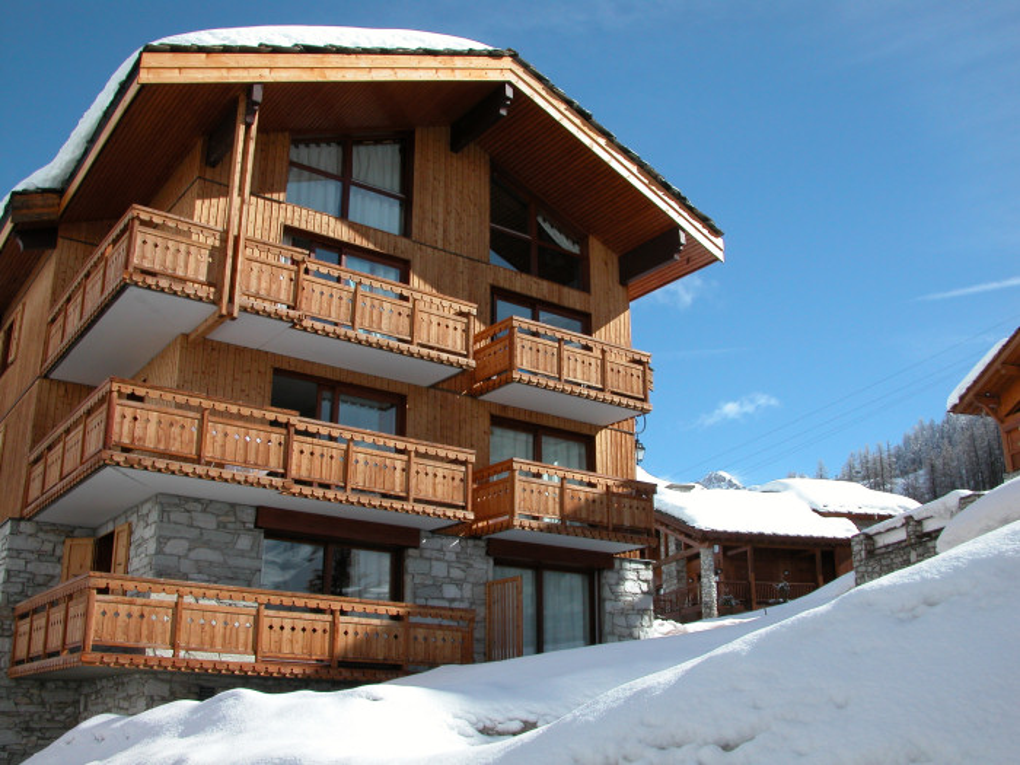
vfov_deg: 41.8
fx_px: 1002
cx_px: 510
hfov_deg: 54.0
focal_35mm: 34
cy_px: 382
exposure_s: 1/357
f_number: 7.1
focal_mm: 8.9
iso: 100
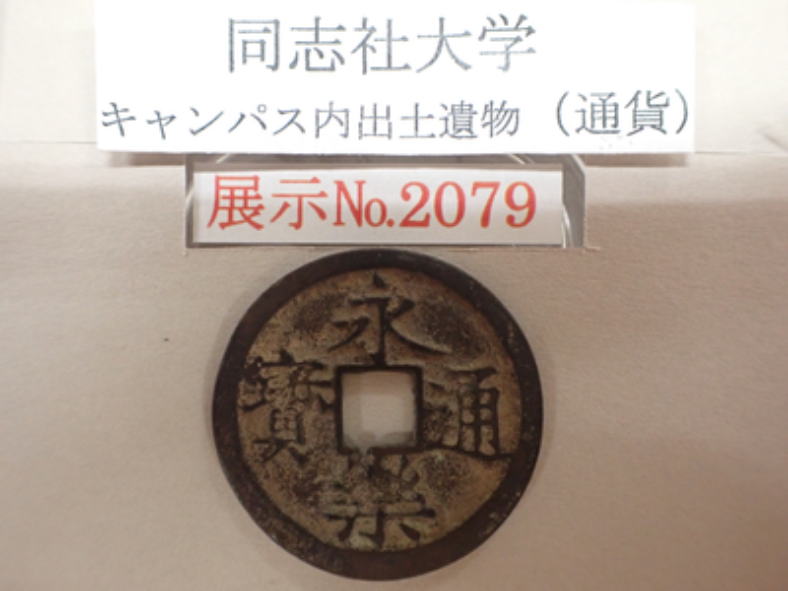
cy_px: 296
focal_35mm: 30
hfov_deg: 60.0
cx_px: 394
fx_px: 683
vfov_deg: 46.8
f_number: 2.3
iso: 800
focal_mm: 5.4
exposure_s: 1/100
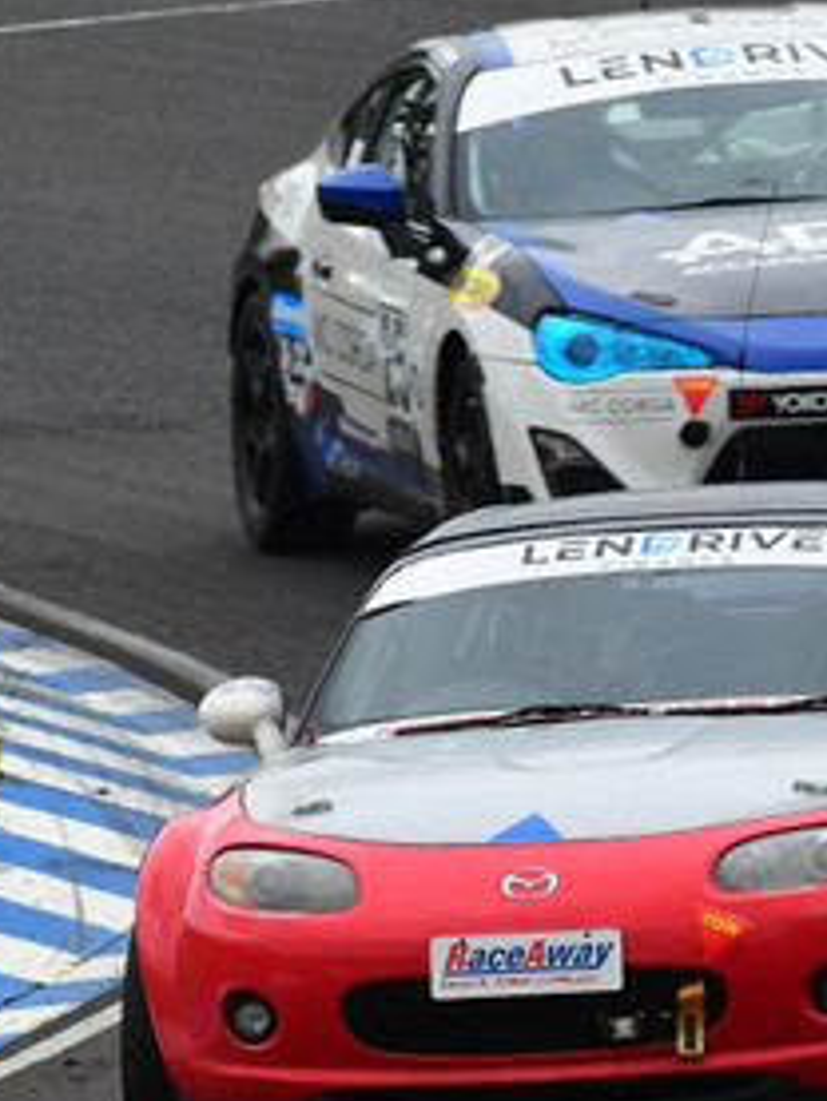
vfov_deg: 1.3
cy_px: 473
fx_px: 47776
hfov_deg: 1.0
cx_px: 767
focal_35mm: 1501
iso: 800
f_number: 11
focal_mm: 360
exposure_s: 1/640
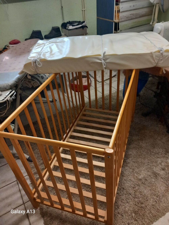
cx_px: 84
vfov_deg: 65.3
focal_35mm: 27
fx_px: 176
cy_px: 112
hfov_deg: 51.4
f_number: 1.8
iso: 250
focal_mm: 4
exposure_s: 1/33
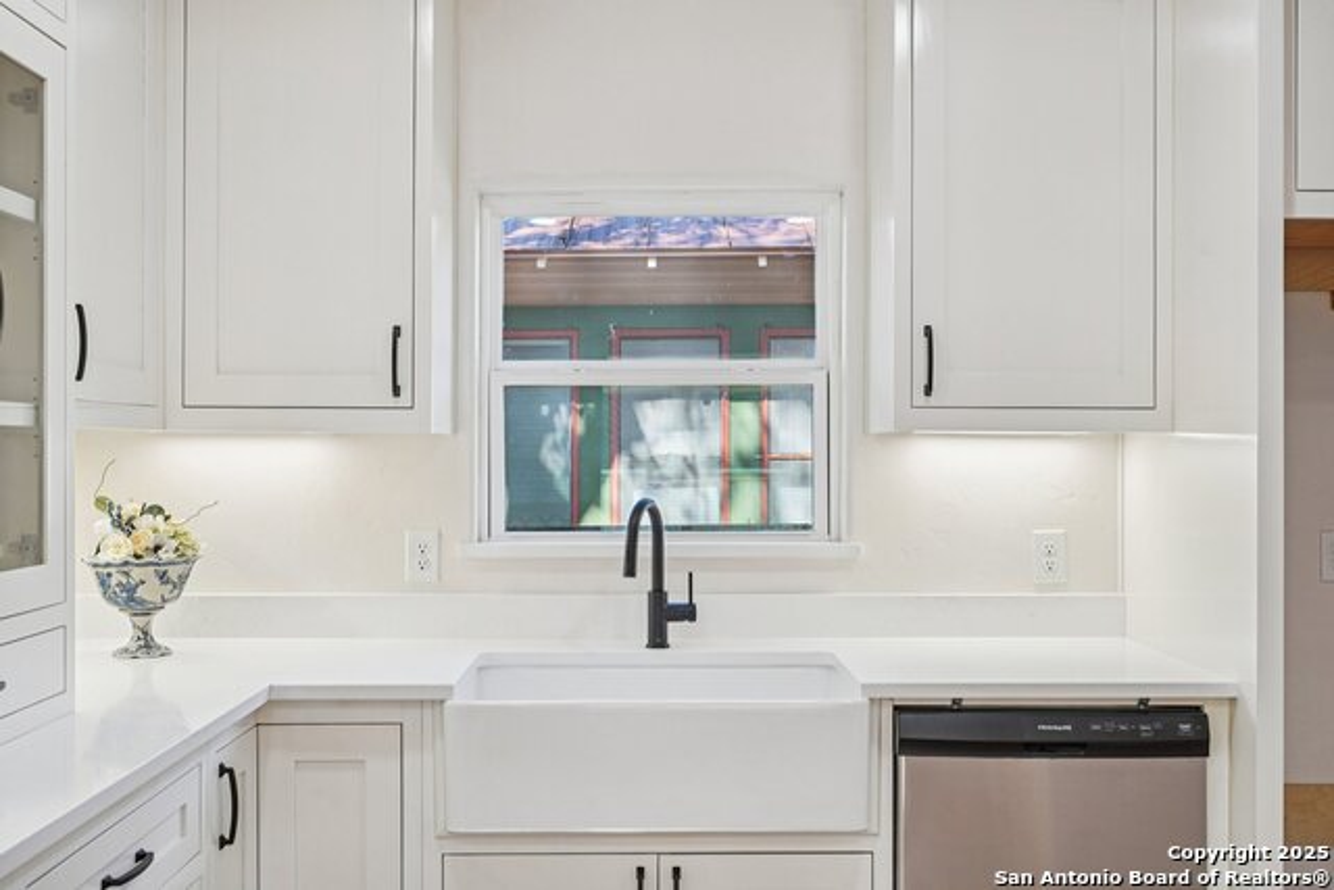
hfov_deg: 54.4
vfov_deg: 37.9
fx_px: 1297
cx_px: 667
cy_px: 445
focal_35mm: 35
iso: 125
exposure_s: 1/40
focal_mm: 35
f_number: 8
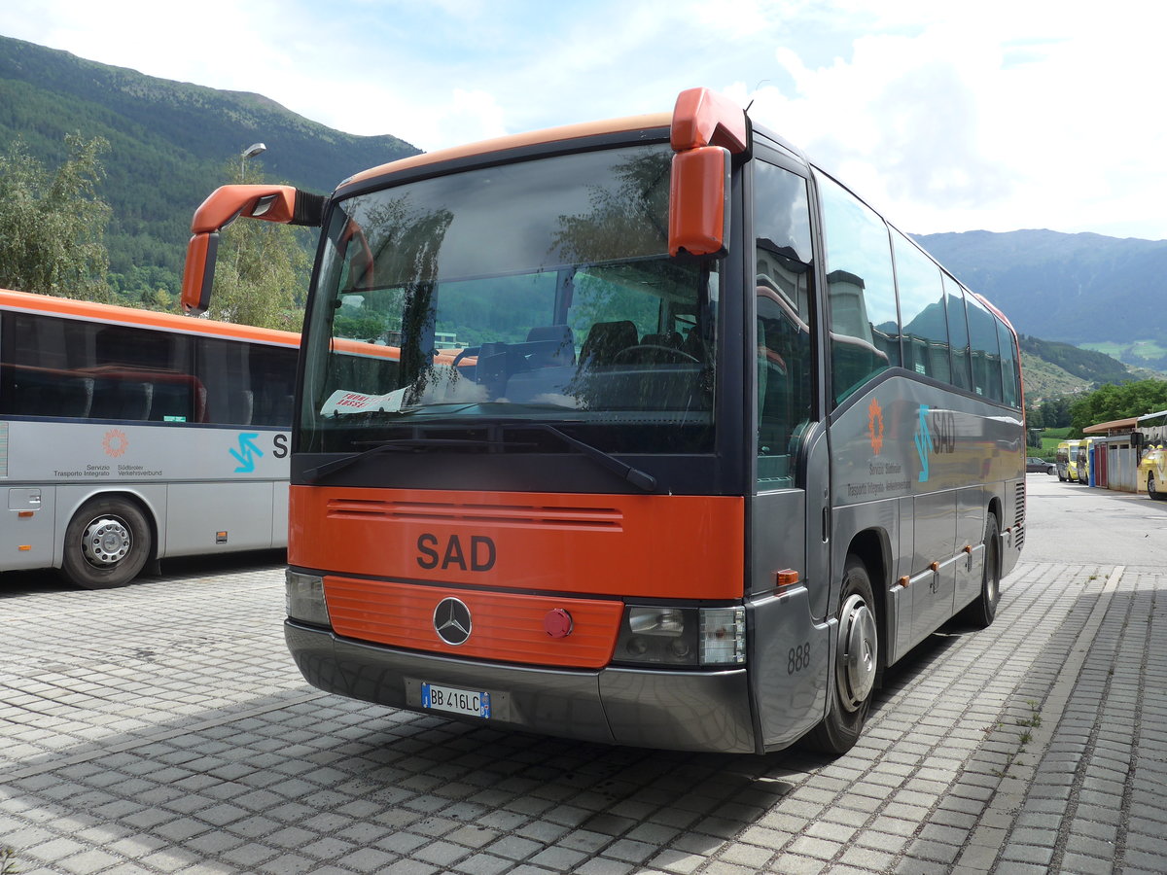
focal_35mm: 29
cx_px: 584
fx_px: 978
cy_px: 438
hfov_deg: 61.7
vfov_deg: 48.2
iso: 125
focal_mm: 6
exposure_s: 1/1000
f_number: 2.8
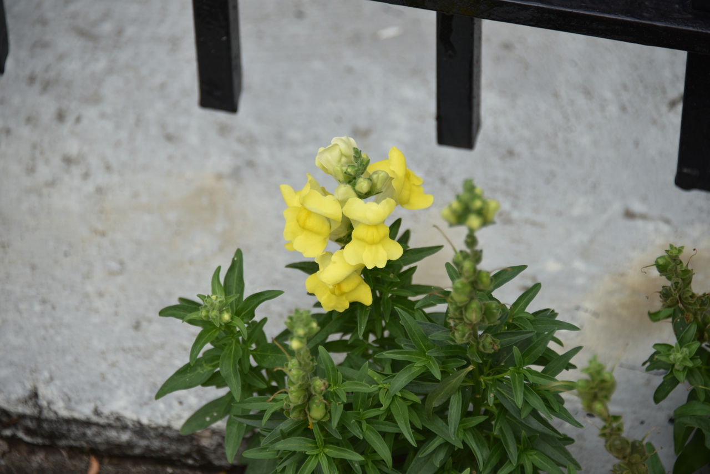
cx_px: 355
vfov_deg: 4.6
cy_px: 237
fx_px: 5918
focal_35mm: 300
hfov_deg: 6.9
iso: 200
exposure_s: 1/640
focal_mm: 300
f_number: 5.6
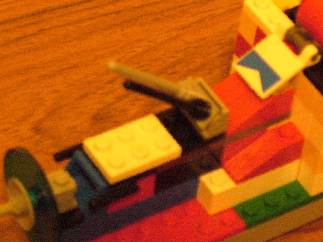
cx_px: 162
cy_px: 121
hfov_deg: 9.8
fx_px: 1885
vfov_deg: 7.4
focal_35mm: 202
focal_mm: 24.3
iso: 400
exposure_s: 1/8
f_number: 3.9
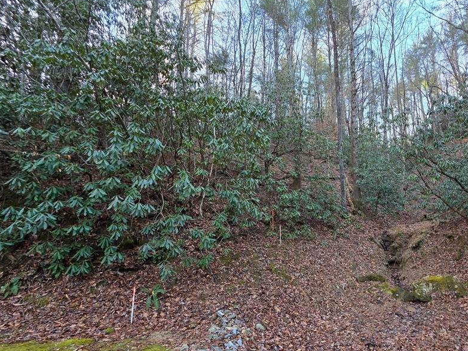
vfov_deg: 74.2
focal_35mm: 17
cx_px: 292
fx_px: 230
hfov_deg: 89.3
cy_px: 202
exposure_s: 1/120
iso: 64
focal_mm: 2.2
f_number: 1.9
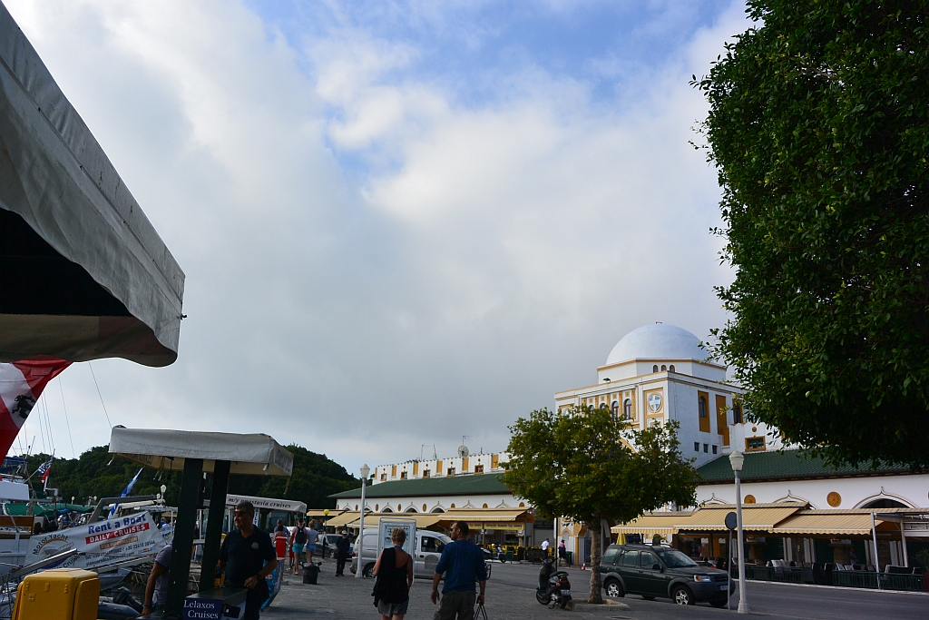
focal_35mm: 27
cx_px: 464
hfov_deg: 67.4
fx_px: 697
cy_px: 310
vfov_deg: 47.9
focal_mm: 10
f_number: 5
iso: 160
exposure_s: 1/1000
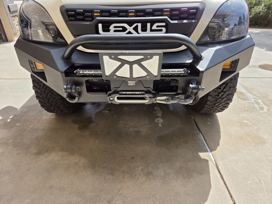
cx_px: 136
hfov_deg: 73.9
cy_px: 102
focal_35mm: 23
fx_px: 181
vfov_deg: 58.9
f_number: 1.8
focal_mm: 5.4
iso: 80
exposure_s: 1/2384
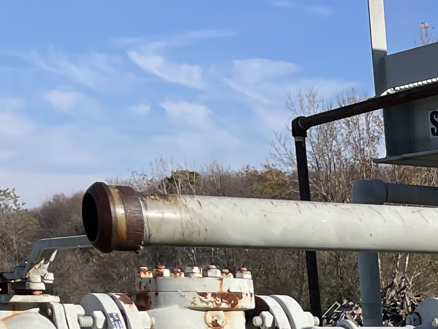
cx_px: 844
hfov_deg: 15.2
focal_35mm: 107
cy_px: 593
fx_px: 1354
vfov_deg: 12.6
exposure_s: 1/3205
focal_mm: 4.2
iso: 32
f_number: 1.6
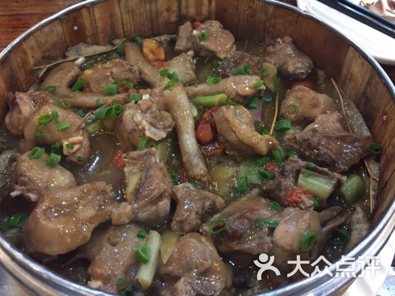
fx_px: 331
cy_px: 148
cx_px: 198
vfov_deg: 48.2
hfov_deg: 61.7
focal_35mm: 29
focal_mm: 4.15
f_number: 2.2
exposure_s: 1/17
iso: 400
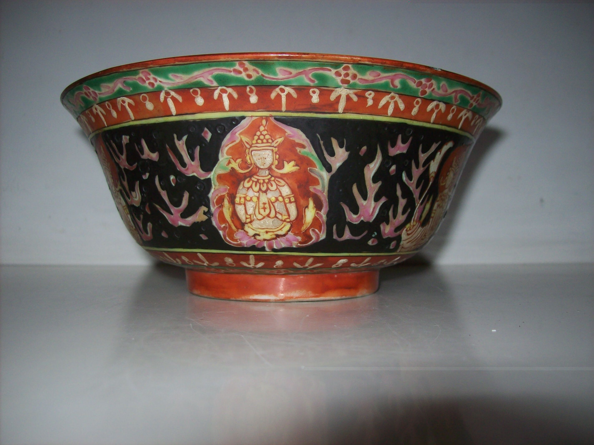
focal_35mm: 36
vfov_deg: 39.6
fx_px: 618
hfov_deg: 51.4
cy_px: 222
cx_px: 297
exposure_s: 1/64
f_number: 2.7
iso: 80
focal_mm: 6
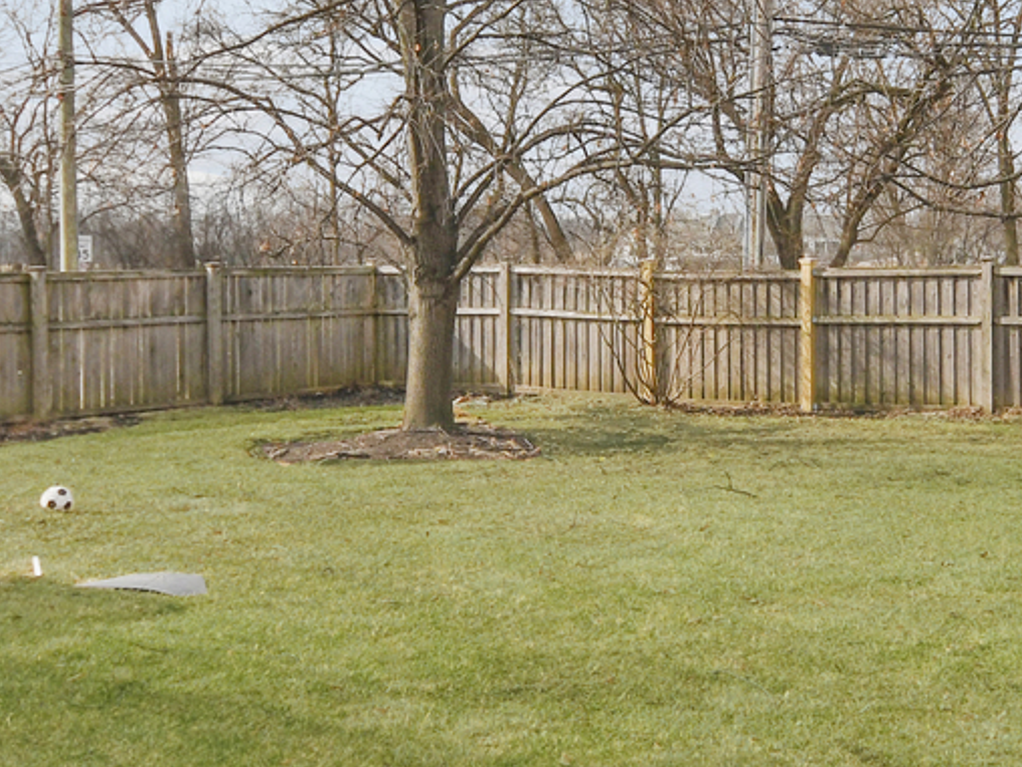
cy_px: 213
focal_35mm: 46
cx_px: 853
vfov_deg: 31.1
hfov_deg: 39.2
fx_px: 1358
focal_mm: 10
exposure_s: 1/8000
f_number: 3.5
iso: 200
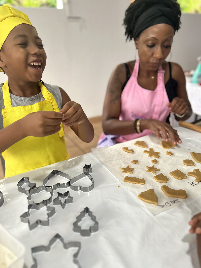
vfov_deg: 67.3
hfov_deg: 53.1
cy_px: 134
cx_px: 100
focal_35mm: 26
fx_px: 201
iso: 200
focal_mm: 5.7
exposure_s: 1/60
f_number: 1.5
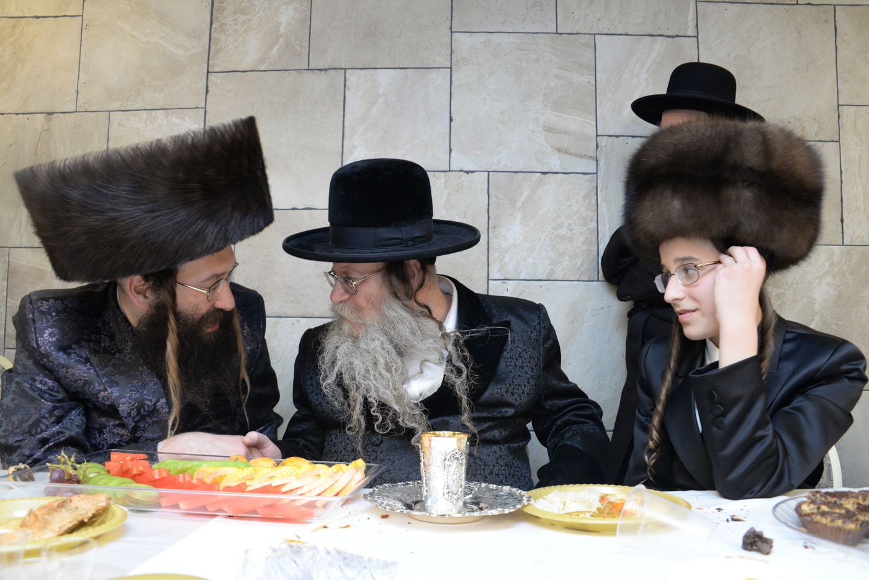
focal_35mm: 28
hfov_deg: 65.5
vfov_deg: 46.4
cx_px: 434
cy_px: 290
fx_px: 676
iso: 2000
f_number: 5.6
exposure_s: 1/80
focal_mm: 28
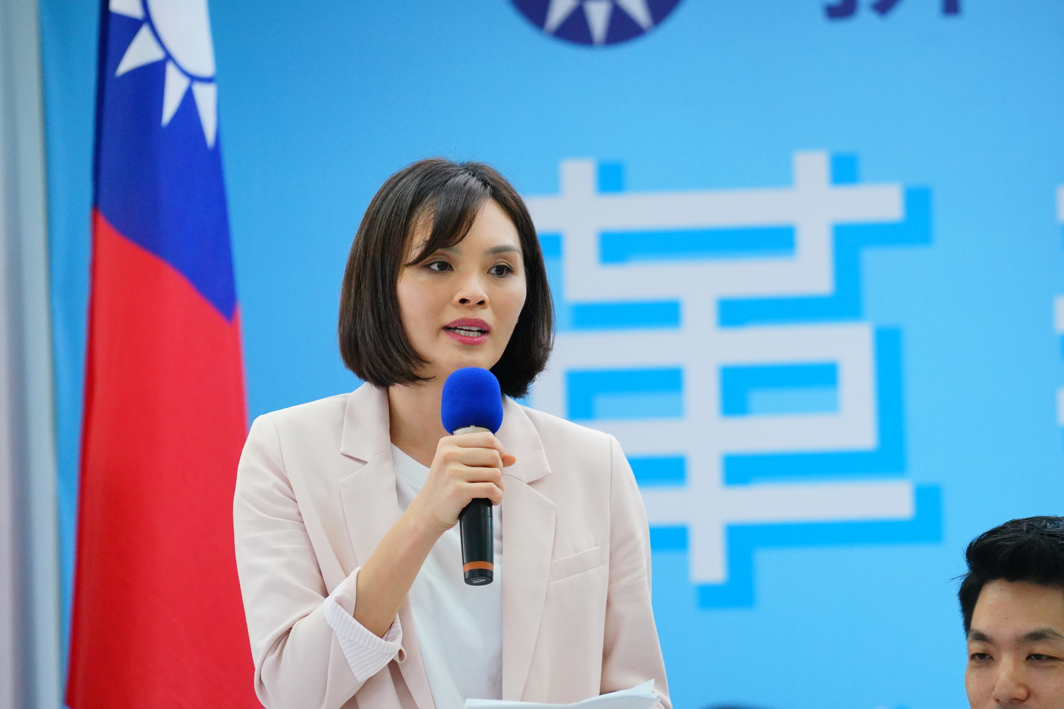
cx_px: 532
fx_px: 8866
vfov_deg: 4.6
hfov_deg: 6.9
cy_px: 354
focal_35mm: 300
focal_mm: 200
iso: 3200
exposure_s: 1/250
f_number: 4
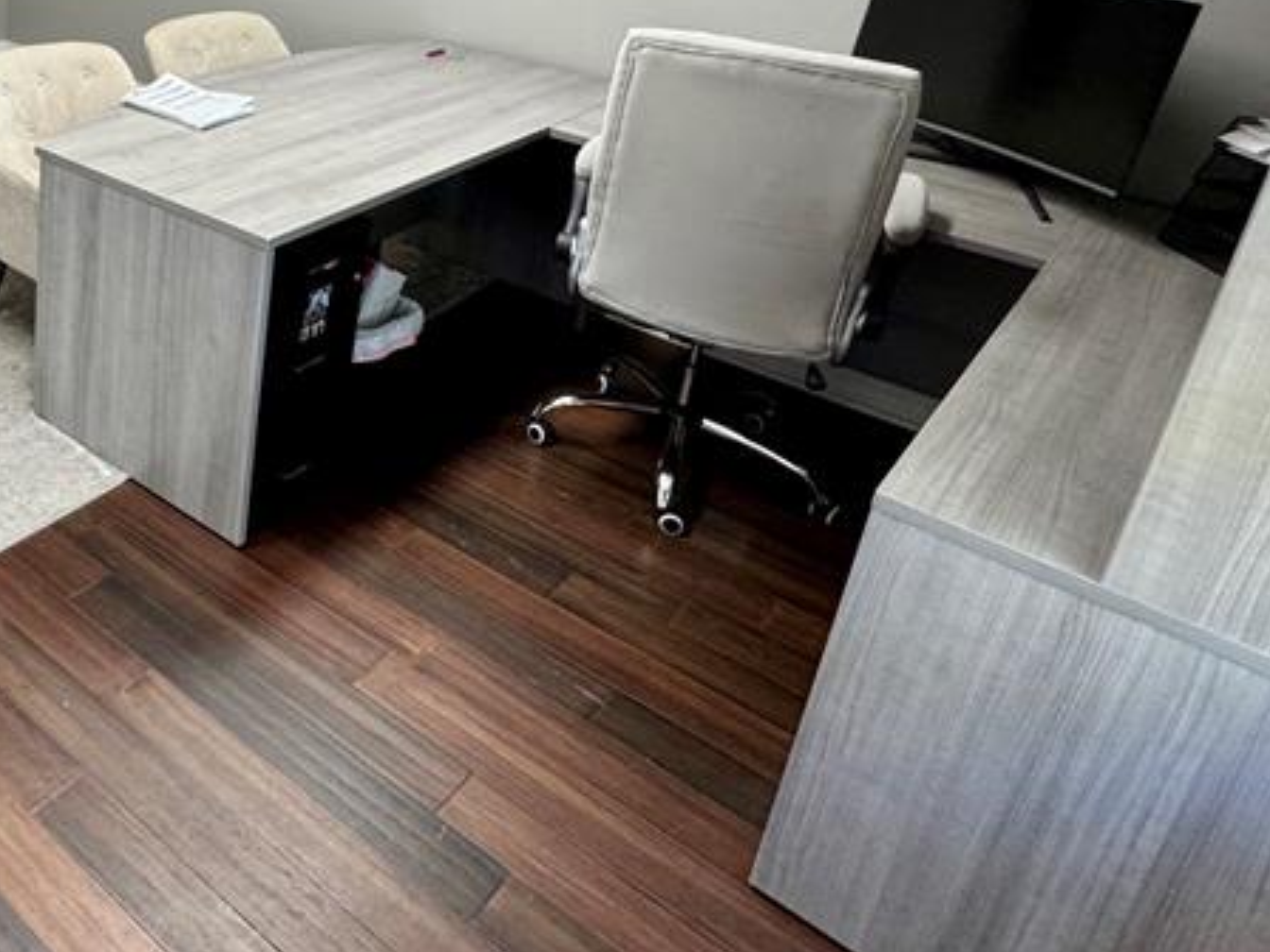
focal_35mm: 32
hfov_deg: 48.7
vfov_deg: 41.5
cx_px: 57
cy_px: 142
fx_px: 1174
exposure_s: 1/99
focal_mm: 2.22
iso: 250
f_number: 2.2
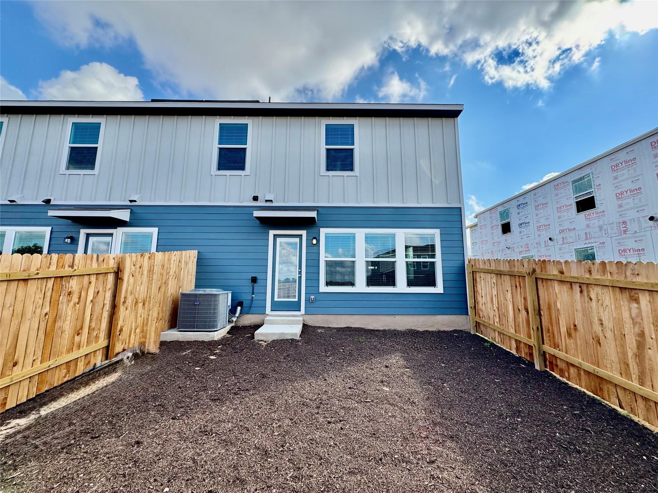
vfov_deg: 85.7
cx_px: 329
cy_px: 246
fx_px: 266
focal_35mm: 14
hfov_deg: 102.1
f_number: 2.2
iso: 50
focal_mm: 2.22
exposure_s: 1/652
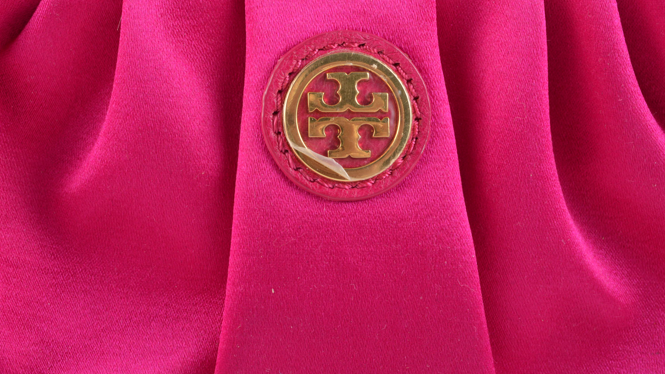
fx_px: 1234
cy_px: 172
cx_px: 335
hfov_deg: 30.2
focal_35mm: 70
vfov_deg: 17.2
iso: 200
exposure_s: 1/125
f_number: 14
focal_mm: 44
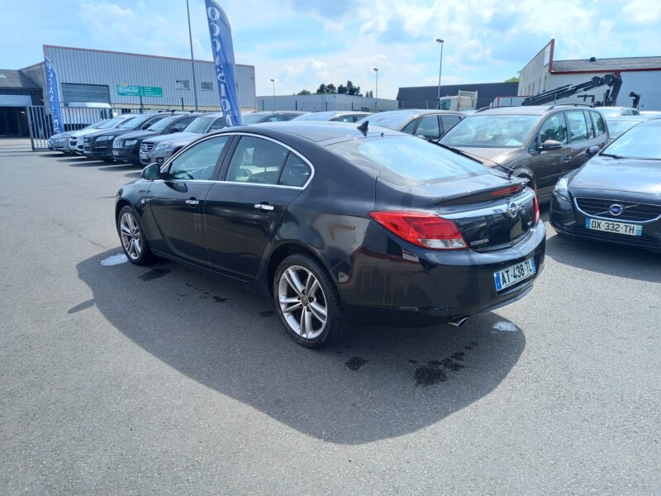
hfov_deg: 69.4
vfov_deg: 54.9
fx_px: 477
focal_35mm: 25
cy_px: 248
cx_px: 330
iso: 25
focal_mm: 4.6
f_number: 2
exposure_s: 1/238
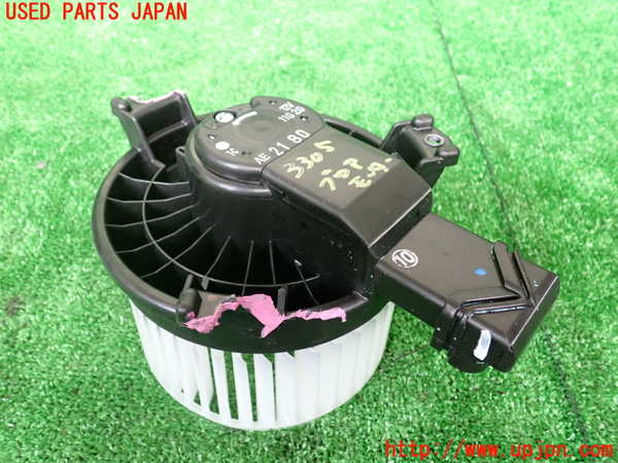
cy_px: 232
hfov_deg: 60.0
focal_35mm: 30
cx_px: 309
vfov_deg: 46.8
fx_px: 536
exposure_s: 1/40
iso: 800
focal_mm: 5.4
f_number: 2.3
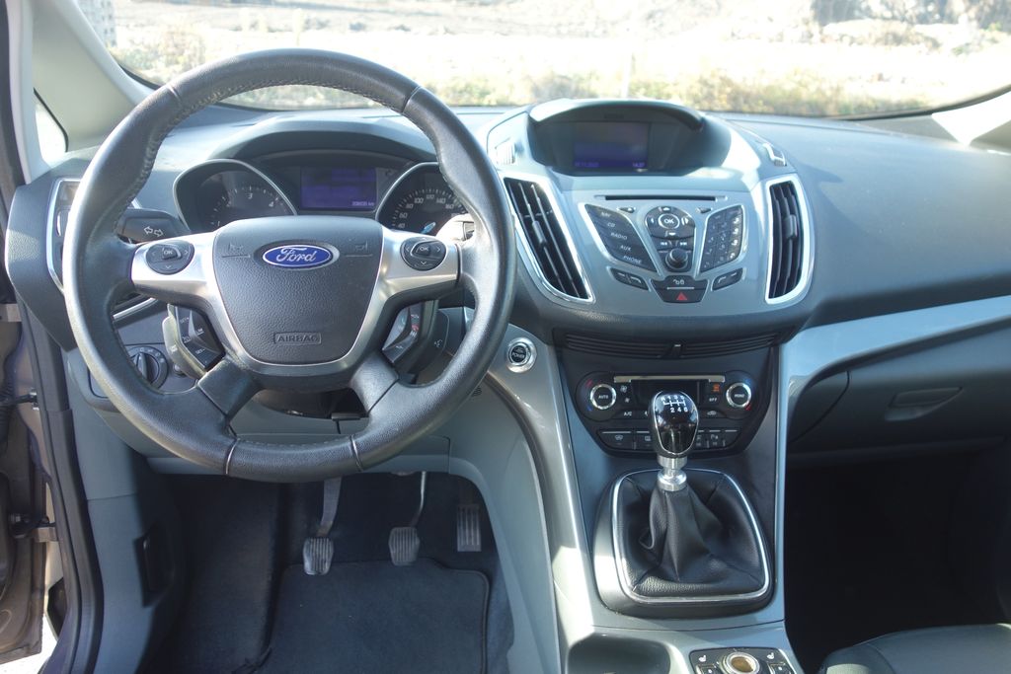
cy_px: 337
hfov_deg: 65.5
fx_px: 786
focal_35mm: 28
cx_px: 506
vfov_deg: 46.4
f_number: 2.2
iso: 125
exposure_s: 1/100
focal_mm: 10.4
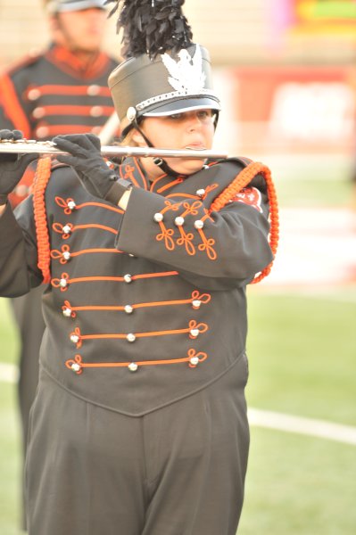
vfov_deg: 6.9
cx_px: 178
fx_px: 4457
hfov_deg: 4.6
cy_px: 268
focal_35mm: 300
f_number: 2.8
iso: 200
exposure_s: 1/80
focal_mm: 200
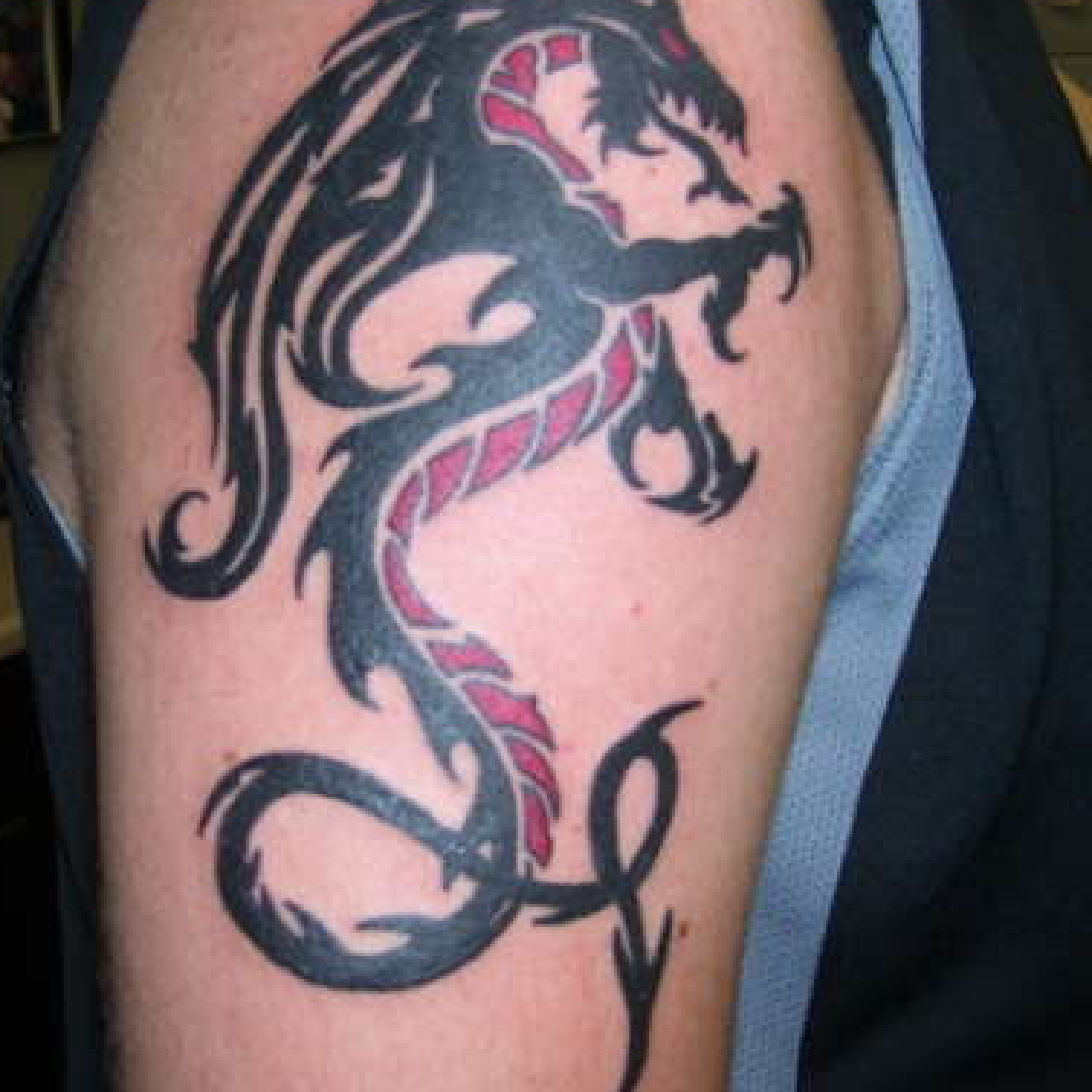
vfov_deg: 32.8
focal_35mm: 52
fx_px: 1856
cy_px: 542
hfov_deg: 32.5
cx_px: 362
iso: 80
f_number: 2.7
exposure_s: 1/60
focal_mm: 6
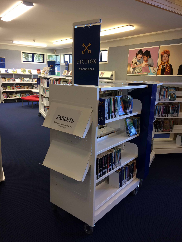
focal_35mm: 29
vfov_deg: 61.7
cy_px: 121
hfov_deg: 48.2
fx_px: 203
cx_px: 91
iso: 50
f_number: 2.2
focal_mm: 4.15
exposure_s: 1/33
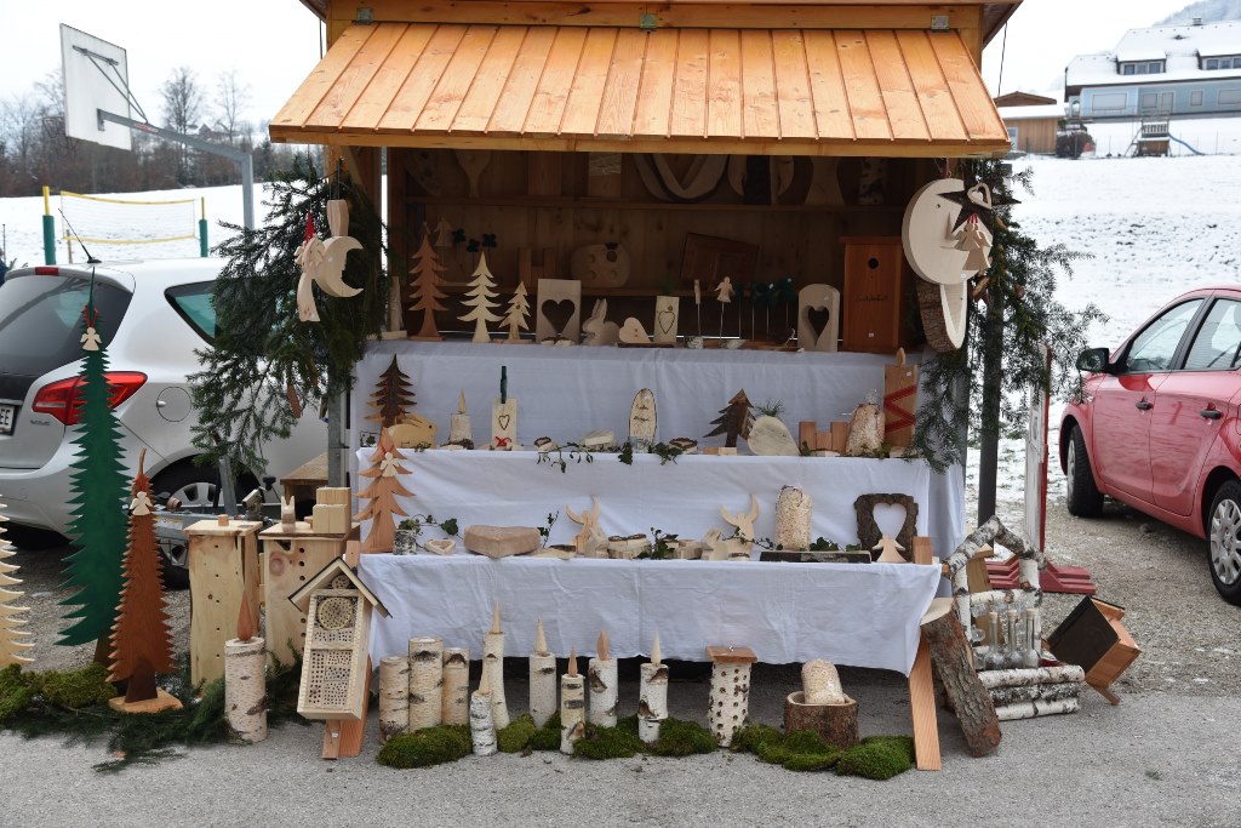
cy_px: 414
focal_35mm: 46
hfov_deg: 42.7
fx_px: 1586
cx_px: 620
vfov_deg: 29.3
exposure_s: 1/125
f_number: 5.6
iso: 400
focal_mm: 46
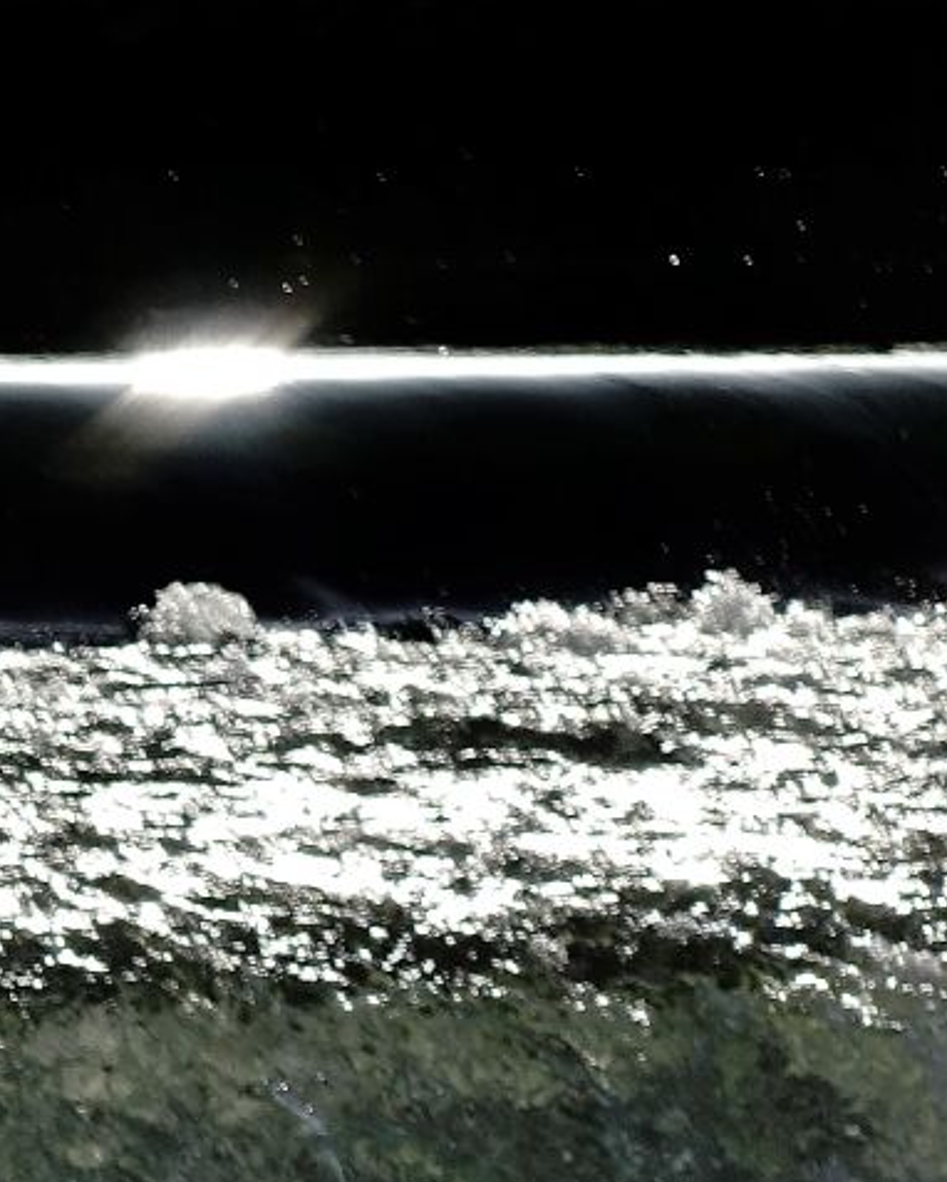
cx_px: -1210
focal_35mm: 282
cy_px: 1025
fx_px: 9873
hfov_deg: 5.3
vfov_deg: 6.8
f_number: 4.5
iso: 125
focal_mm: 25.7
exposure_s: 1/2000
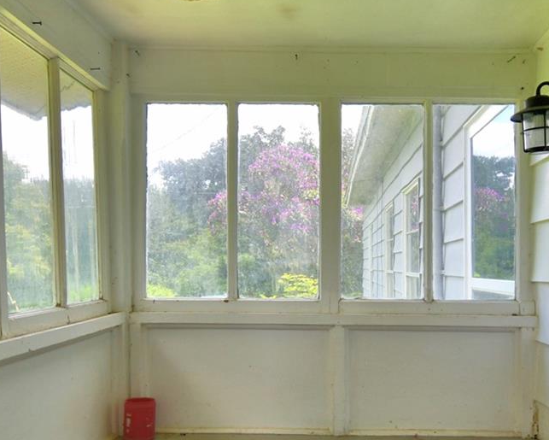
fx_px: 569
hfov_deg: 51.2
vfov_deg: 42.0
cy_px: 267
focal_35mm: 35
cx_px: 330
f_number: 4.5
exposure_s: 1/250
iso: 200
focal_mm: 10
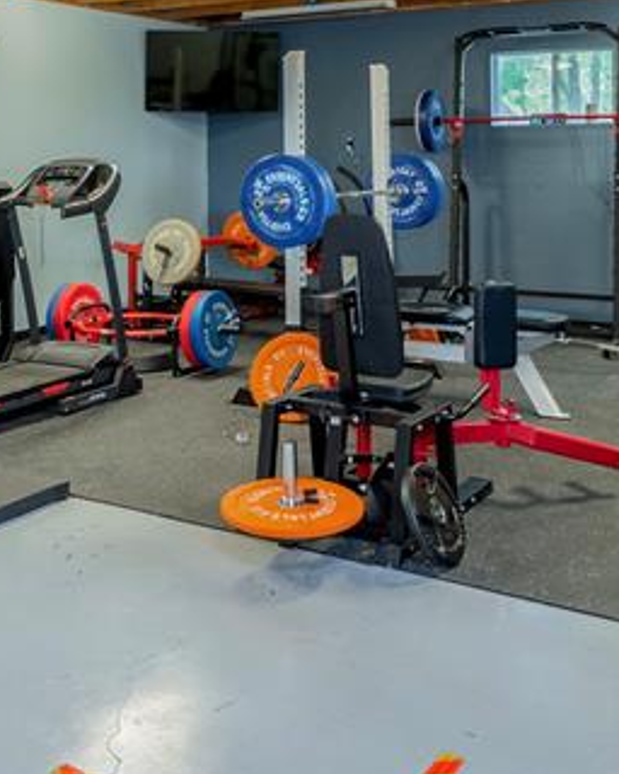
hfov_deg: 30.7
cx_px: 123
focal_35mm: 48
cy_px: 140
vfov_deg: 37.2
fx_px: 1099
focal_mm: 16
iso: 160
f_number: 4
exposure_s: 1/15
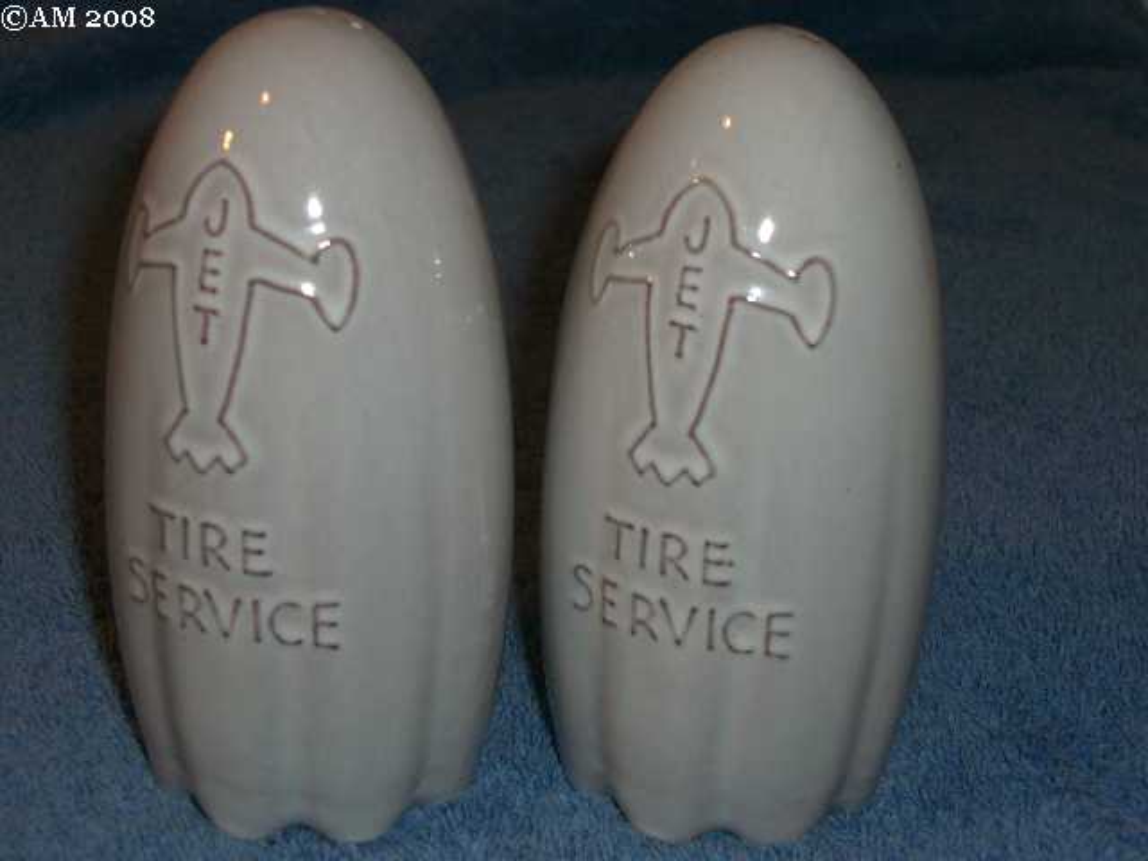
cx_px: 574
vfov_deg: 22.3
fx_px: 2189
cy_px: 430
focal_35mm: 66
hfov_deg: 29.4
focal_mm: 13.7
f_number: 7.6
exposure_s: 1/30
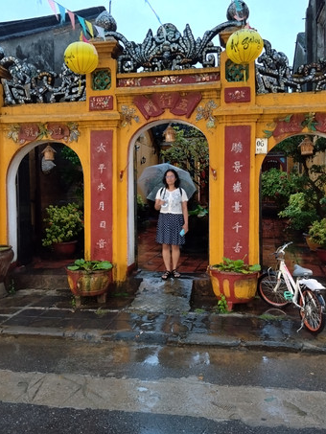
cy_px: 201
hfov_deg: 44.2
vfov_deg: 56.7
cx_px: 167
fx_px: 402
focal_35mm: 32
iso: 320
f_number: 1.8
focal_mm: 4.22
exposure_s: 1/25
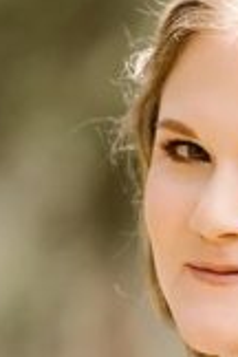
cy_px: 661
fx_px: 8766
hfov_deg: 1.6
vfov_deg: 2.3
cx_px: 176
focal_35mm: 884
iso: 80
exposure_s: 1/250
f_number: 2.8
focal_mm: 140
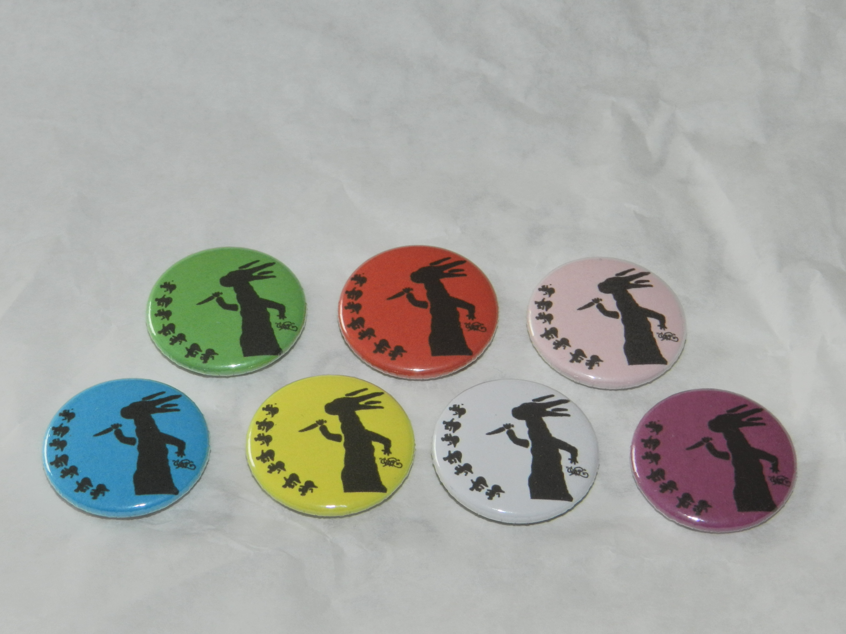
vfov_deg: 19.4
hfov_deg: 25.7
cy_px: 317
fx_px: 1857
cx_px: 423
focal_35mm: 76
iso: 200
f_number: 6.3
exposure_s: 1/30
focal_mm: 13.5
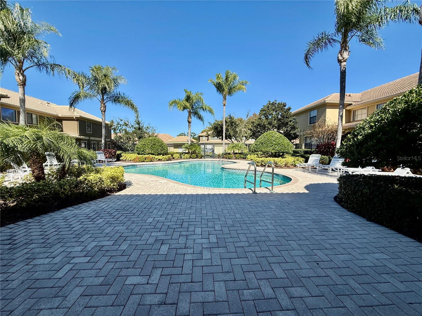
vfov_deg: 85.7
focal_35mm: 14
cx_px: 211
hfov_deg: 102.1
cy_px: 158
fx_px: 171
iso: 50
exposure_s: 1/2410
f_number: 2.2
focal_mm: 2.22
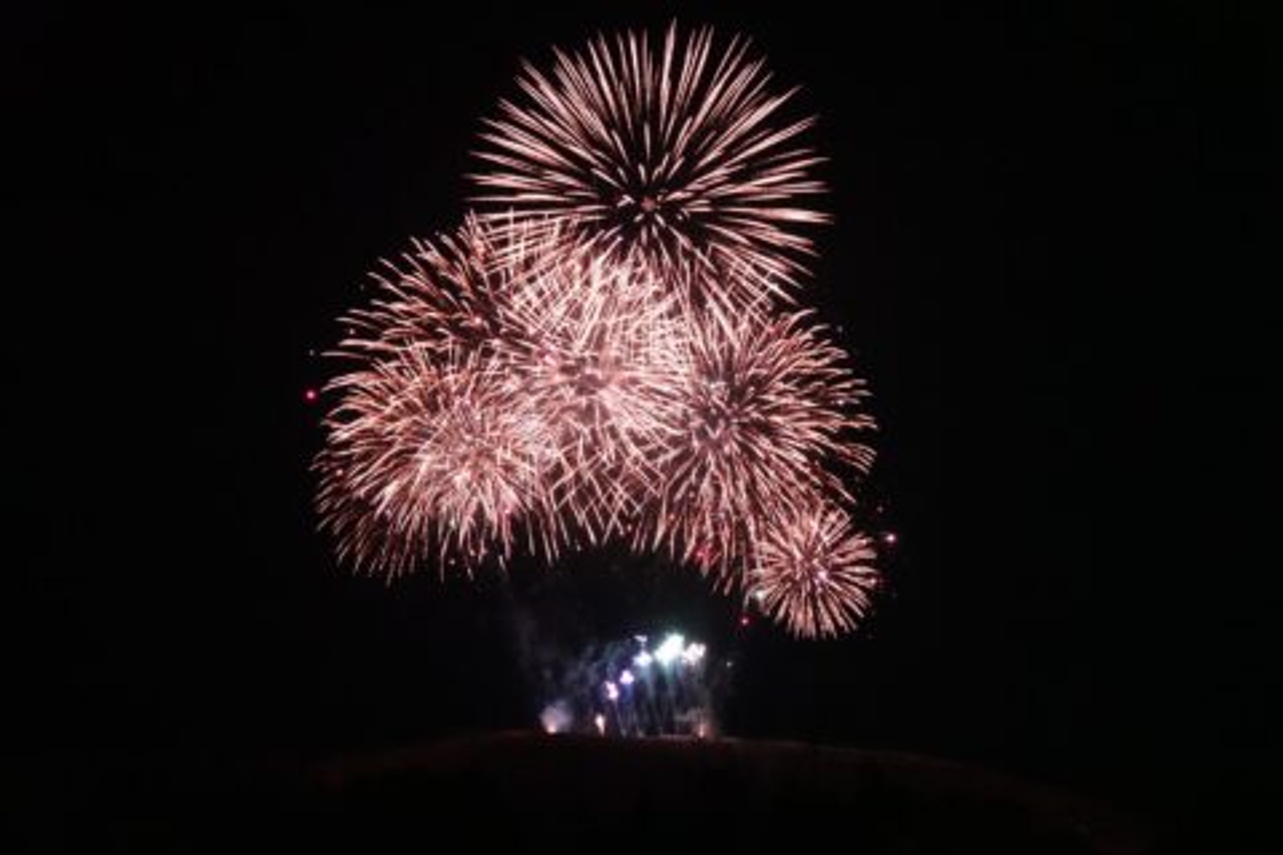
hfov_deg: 46.4
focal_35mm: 42
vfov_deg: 31.9
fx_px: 1497
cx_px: 642
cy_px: 428
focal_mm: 15.31
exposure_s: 1/80
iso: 3200
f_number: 4
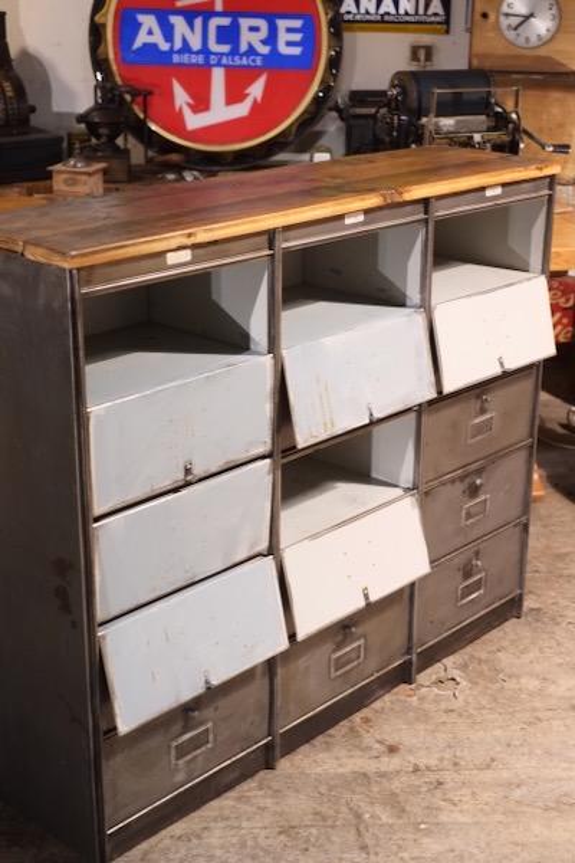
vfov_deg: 37.5
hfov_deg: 25.5
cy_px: 432
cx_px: 288
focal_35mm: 53
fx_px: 1270
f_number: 3.6
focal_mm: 35
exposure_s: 1/125
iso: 3200
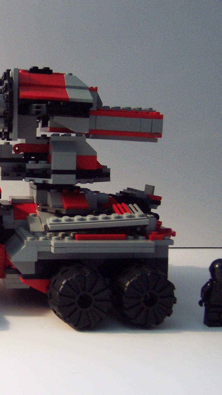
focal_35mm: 53
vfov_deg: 39.2
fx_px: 555
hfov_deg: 21.5
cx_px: -20
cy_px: 197
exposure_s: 1/10
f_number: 2.8
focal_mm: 5.6
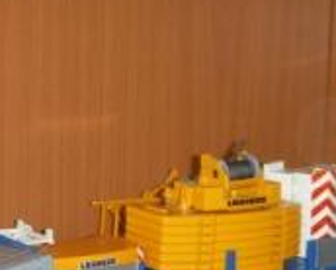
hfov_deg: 19.1
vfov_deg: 15.6
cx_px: 45
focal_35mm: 99
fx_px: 986
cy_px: 147
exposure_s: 1/45
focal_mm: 6.6
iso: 100
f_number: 3.5
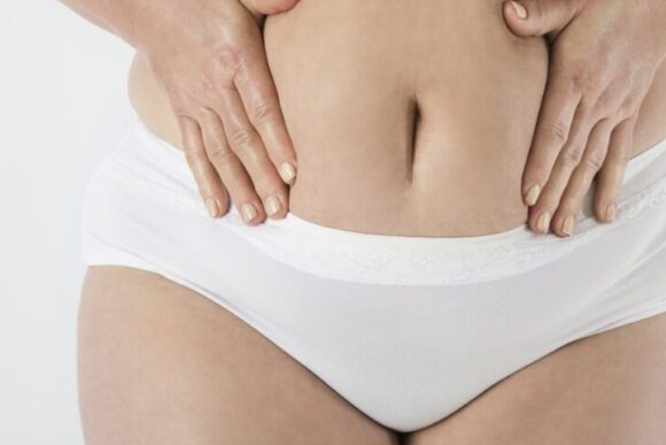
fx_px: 2331
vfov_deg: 10.9
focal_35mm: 126
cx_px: 402
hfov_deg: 16.2
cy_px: 168
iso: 80
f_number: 6.3
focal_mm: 85
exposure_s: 1/125
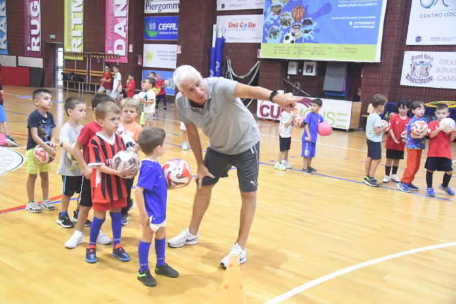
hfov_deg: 51.9
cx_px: 228
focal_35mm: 37
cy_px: 152
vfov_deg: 35.9
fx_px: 469
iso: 12800
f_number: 4
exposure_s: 1/60
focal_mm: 25
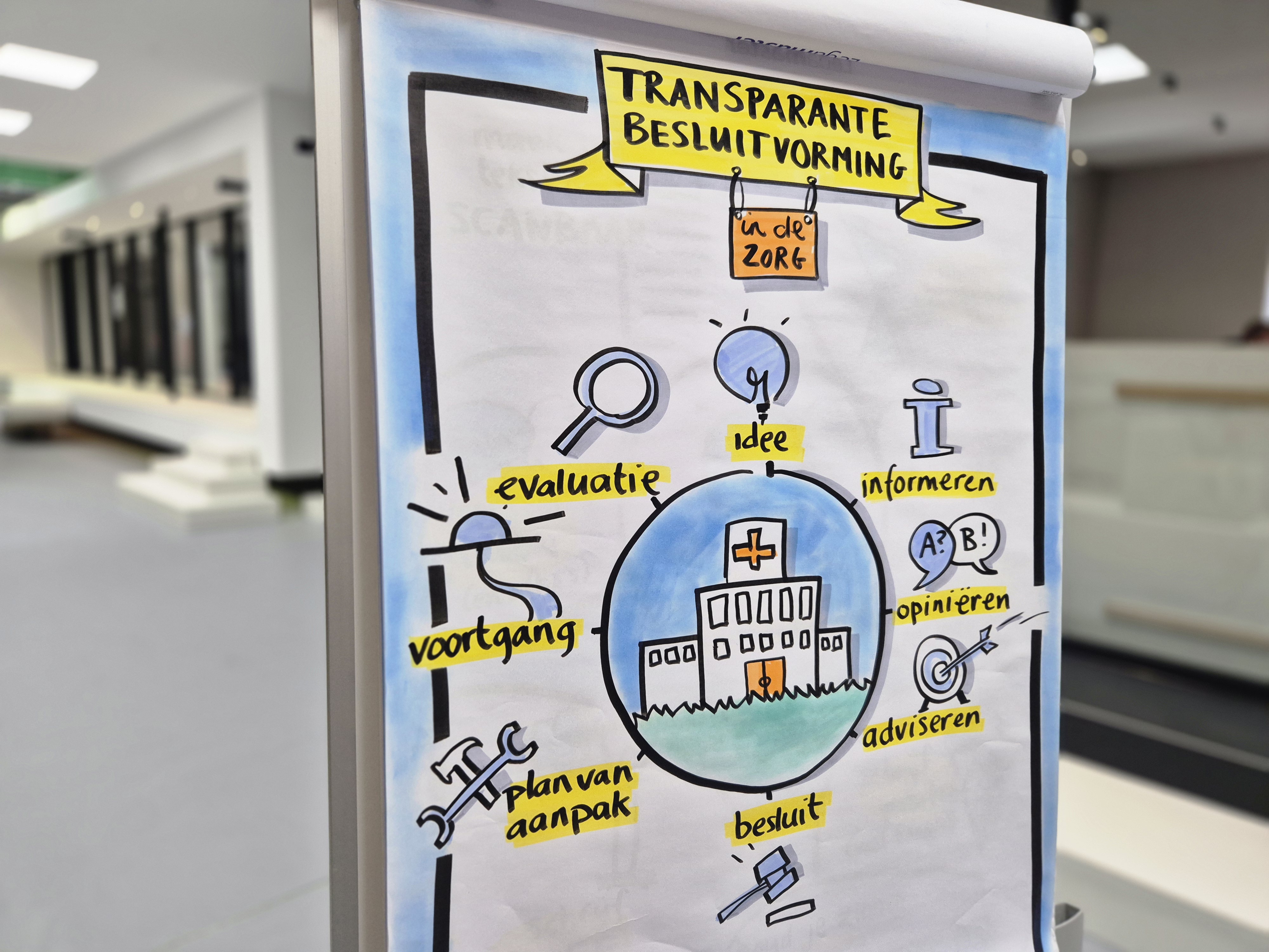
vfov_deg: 58.9
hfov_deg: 73.9
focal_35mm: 23
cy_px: 476
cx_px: 634
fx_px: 843
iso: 400
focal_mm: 5.4
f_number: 1.8
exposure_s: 1/359
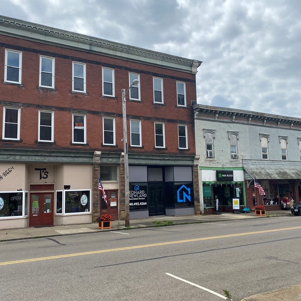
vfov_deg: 51.1
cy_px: 150
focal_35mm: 32
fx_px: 315
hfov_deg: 51.1
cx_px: 158
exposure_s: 1/3401
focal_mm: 4.25
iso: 32
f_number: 1.8
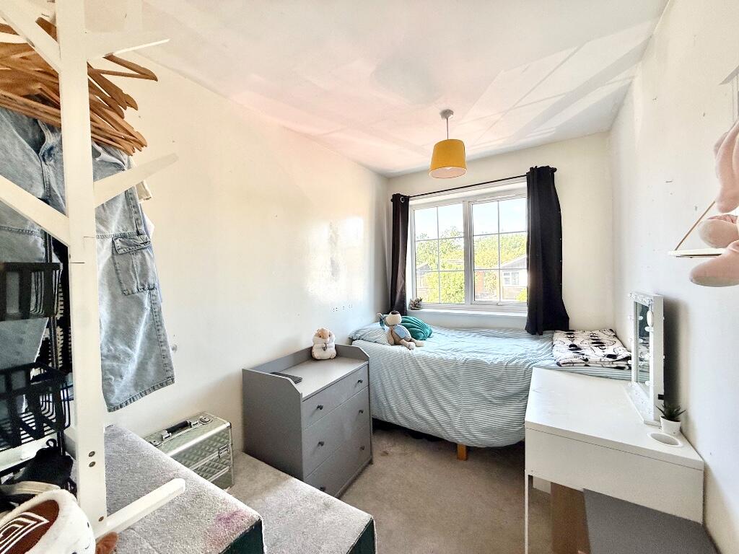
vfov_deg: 85.7
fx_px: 299
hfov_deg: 102.1
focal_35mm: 14
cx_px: 370
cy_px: 277
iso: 64
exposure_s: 1/164
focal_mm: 2.22
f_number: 2.2
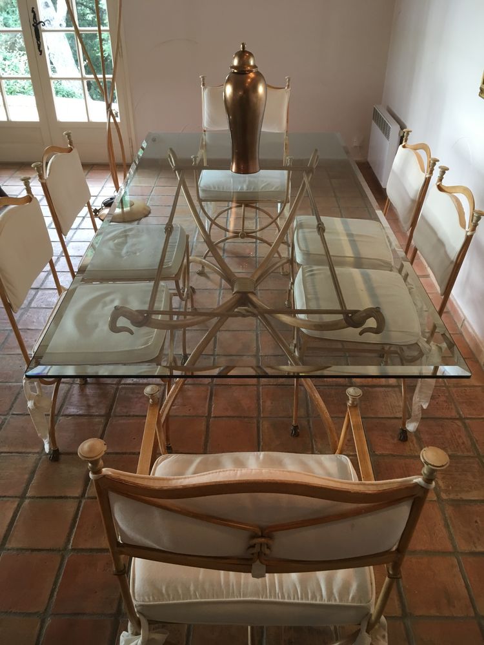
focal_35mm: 29
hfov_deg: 48.2
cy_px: 322
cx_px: 242
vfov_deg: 61.7
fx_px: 541
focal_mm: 4.15
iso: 125
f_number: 2.2
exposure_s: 1/33
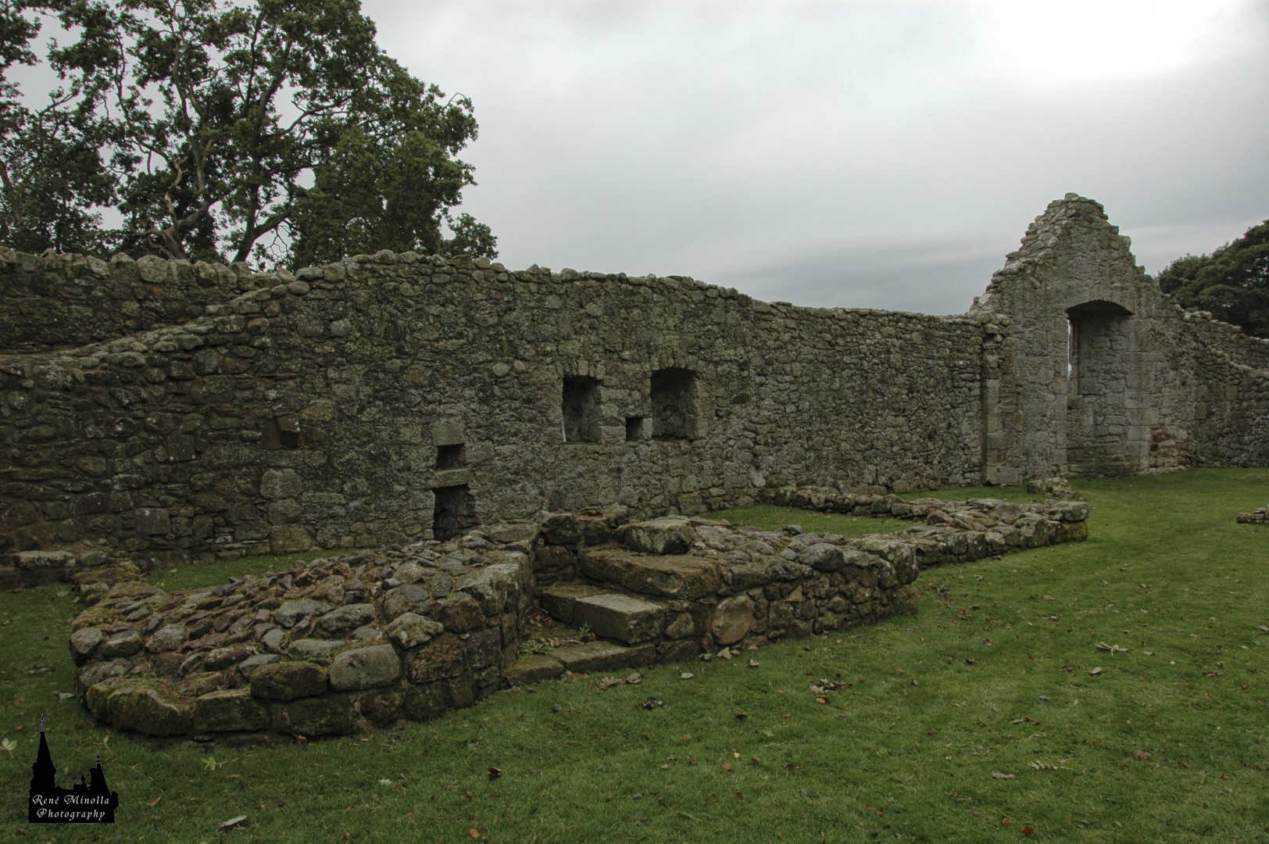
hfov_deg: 67.4
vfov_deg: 47.9
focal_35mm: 27
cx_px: 634
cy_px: 422
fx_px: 951
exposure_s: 1/200
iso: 200
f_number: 7.1
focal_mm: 18
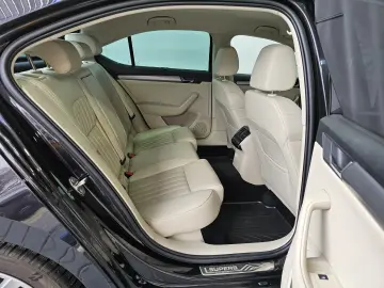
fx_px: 255
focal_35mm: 23
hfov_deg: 73.9
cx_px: 192
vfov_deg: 58.9
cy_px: 144
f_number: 1.7
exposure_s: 1/120
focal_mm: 6.3
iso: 50
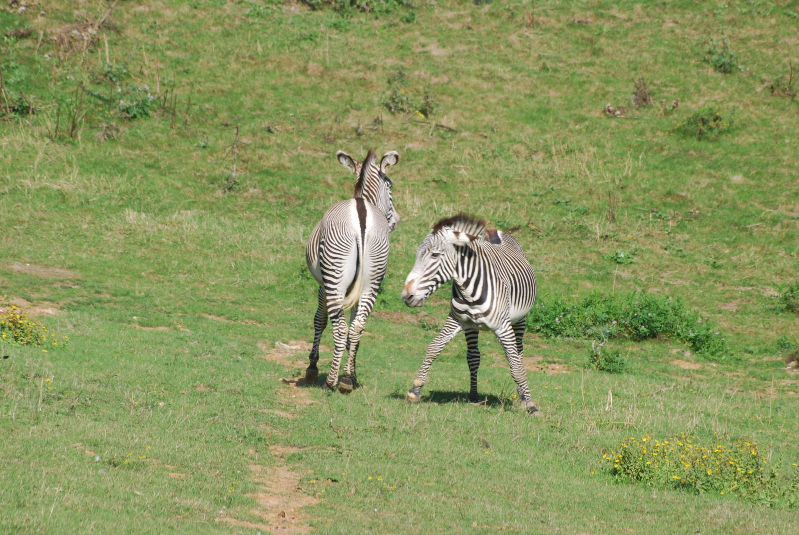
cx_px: 400
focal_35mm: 450
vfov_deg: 3.1
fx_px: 9999
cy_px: 268
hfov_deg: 4.6
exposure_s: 1/200
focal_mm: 300
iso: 100
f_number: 8
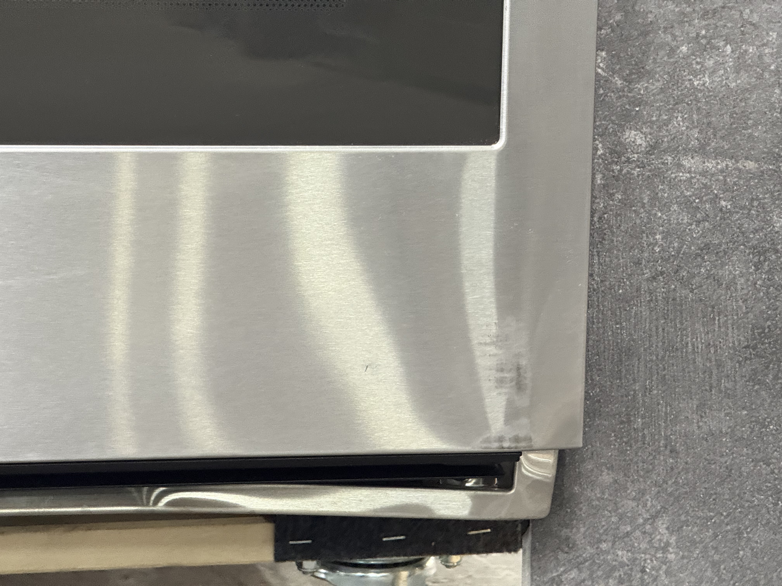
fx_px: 2711
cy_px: 293
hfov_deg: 16.4
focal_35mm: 120
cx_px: 391
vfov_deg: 12.3
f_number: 2.8
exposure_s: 1/60
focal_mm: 15.66
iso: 800
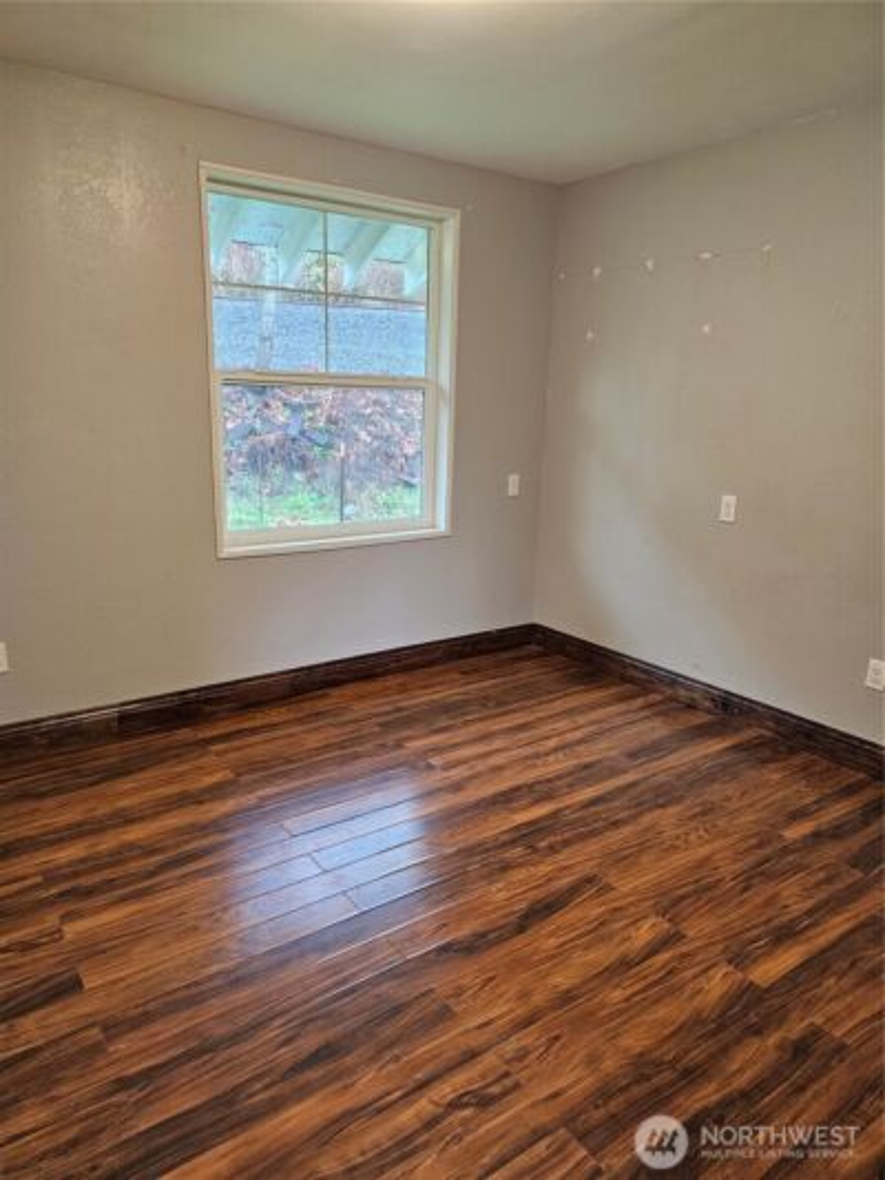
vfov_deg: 73.9
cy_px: 590
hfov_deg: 58.9
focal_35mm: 23
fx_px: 784
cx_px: 442
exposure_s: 1/120
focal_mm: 6.3
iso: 800
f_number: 1.7
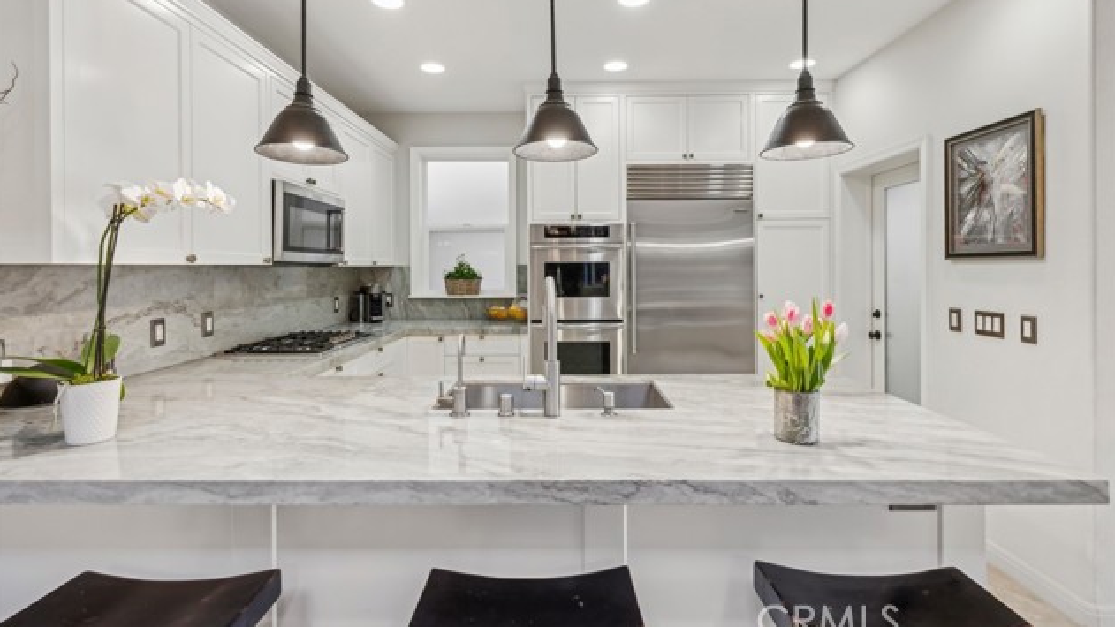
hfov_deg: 95.9
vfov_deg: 63.7
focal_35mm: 17
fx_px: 503
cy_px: 270
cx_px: 555
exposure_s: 1/6
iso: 200
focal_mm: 16
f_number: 9
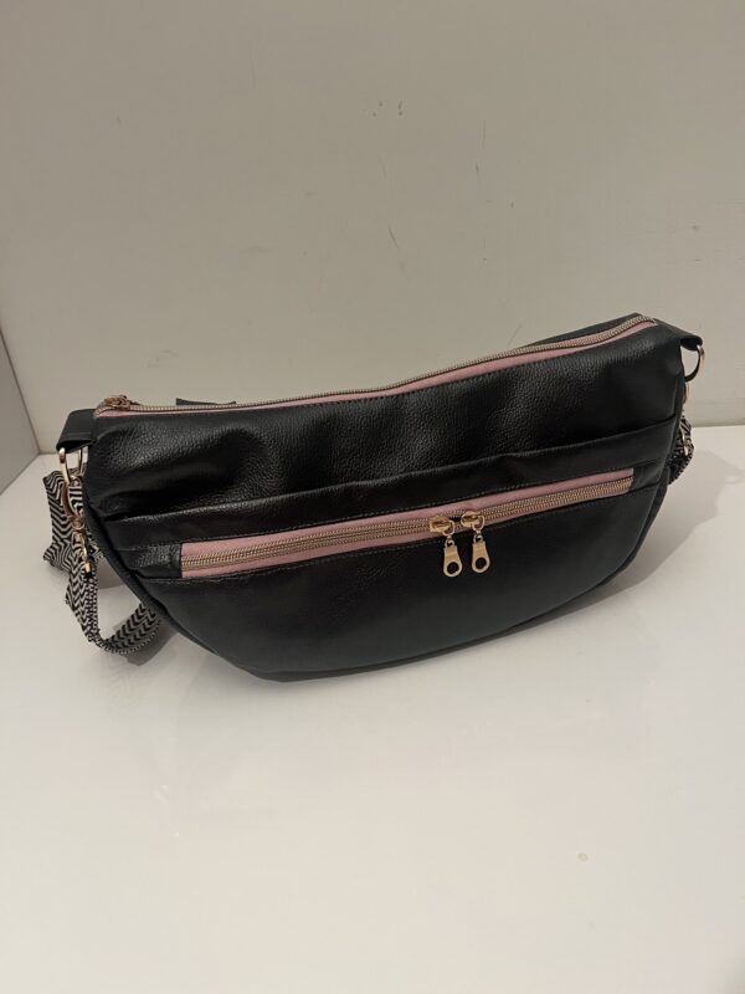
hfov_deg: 53.1
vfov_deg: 67.3
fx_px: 746
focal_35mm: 26
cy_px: 497
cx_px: 372
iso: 160
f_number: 1.6
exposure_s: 1/50
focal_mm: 5.1
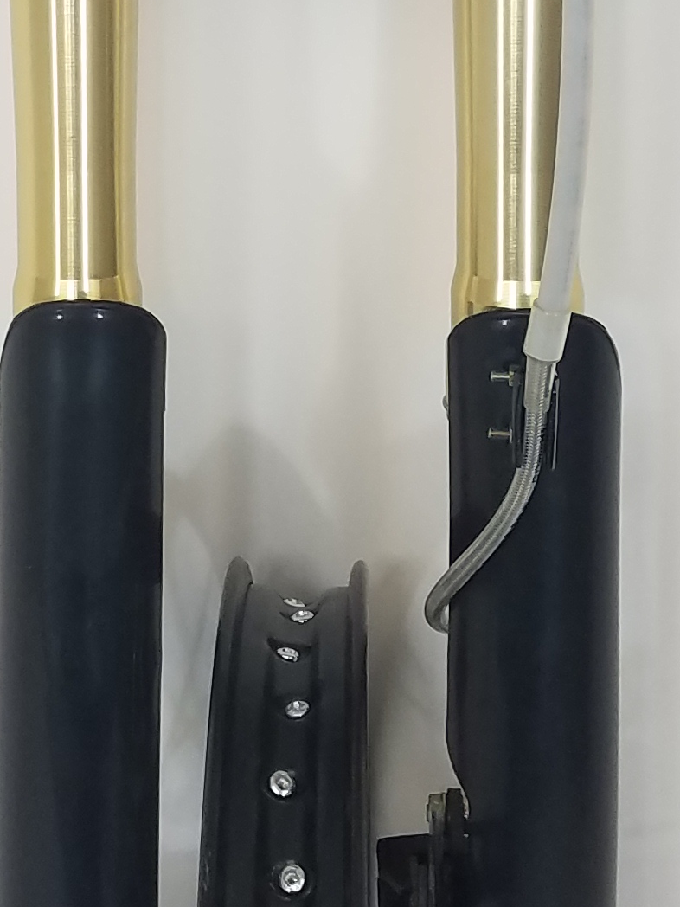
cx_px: 270
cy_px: 4
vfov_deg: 19.1
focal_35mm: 100
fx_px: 2619
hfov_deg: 14.8
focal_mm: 4.2
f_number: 1.7
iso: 64
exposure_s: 1/120
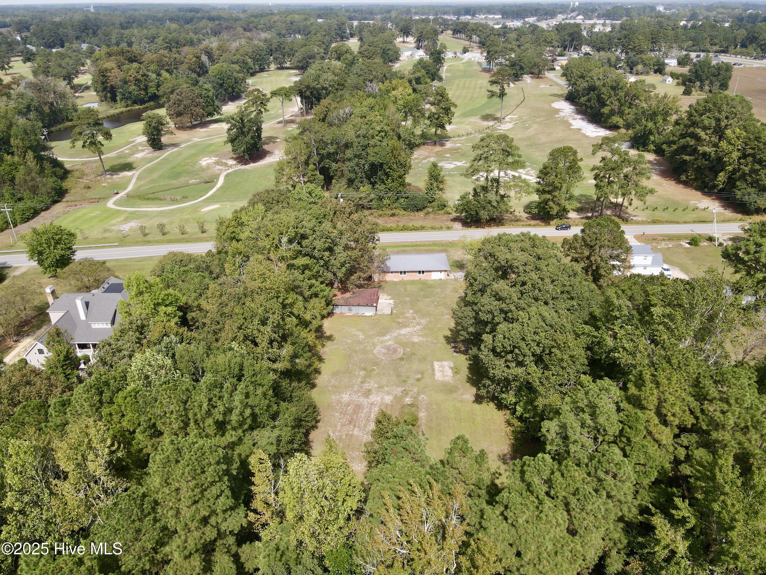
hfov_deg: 71.6
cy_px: 288
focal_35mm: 24
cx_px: 383
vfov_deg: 56.8
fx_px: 531
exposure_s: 1/500
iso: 100
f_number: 2.8
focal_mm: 4.5
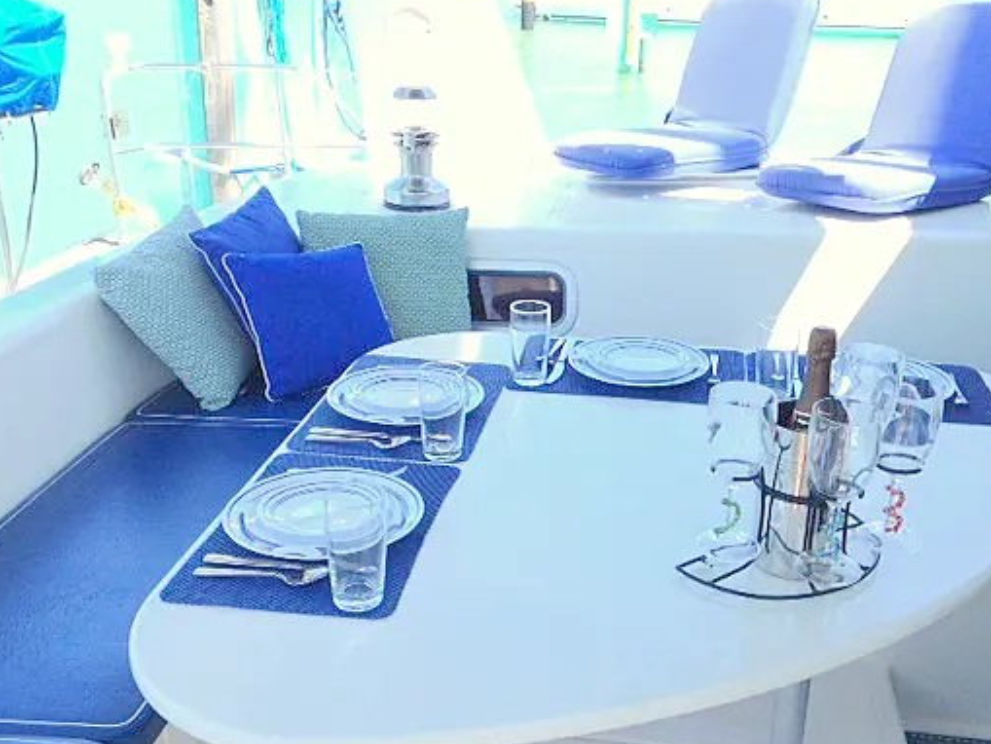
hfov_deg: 42.8
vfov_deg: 32.9
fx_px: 1260
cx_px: 580
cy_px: 391
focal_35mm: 44
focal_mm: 4.28
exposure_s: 1/627
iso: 50
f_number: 2.4
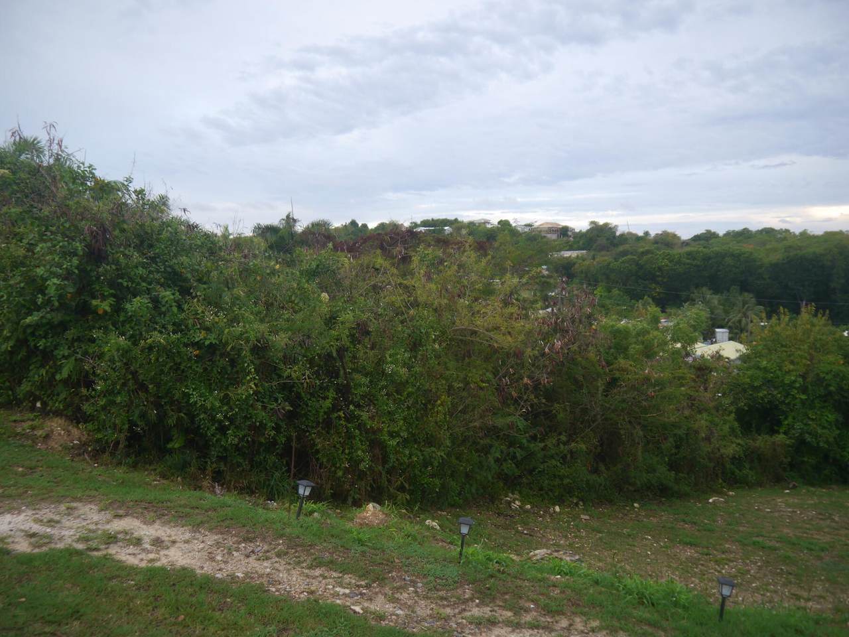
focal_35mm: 28
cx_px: 424
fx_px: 687
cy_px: 318
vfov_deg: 49.7
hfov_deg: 63.4
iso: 160
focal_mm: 14
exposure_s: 1/100
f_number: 3.5
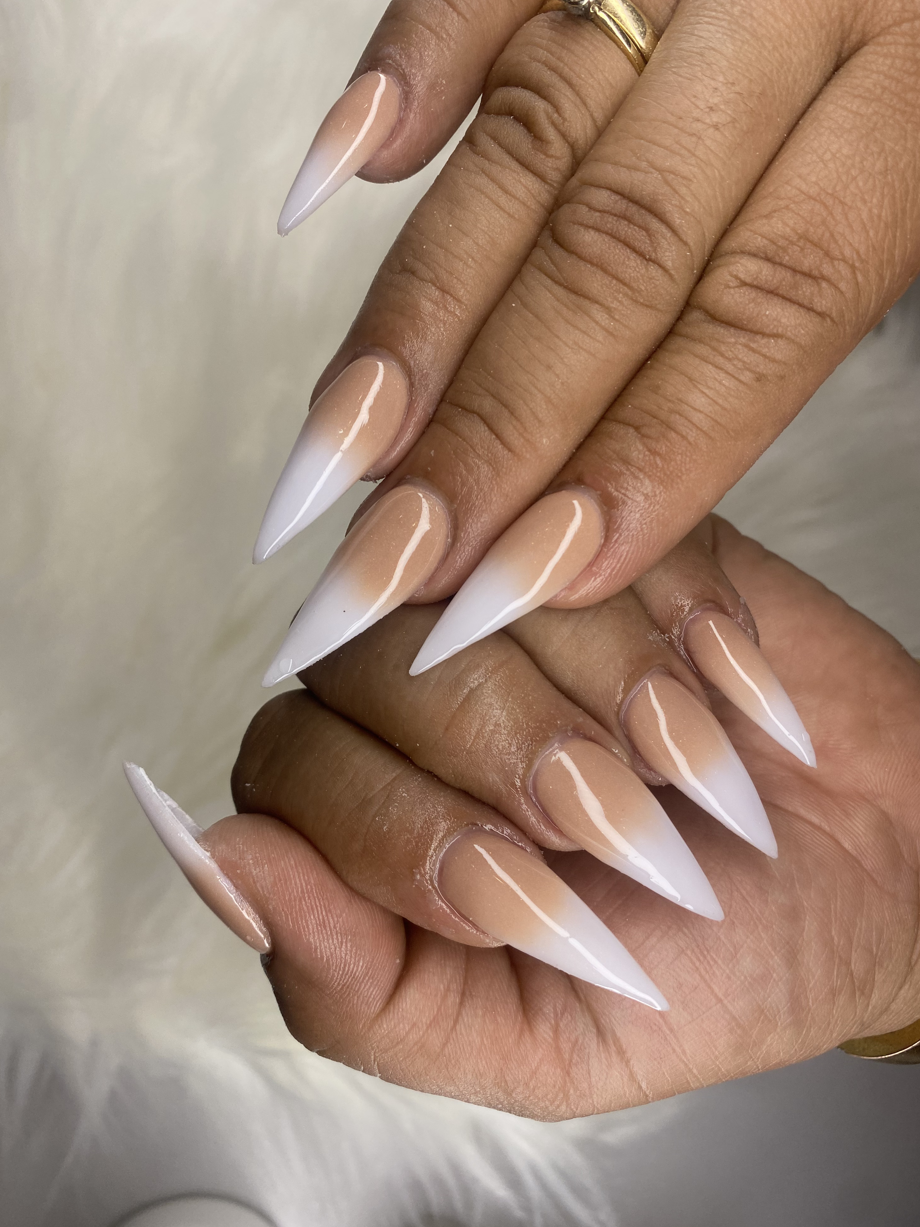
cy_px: 634
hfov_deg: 51.3
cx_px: 447
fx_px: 957
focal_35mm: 27
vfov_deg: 65.3
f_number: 1.8
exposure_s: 1/793
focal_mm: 4.25
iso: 32
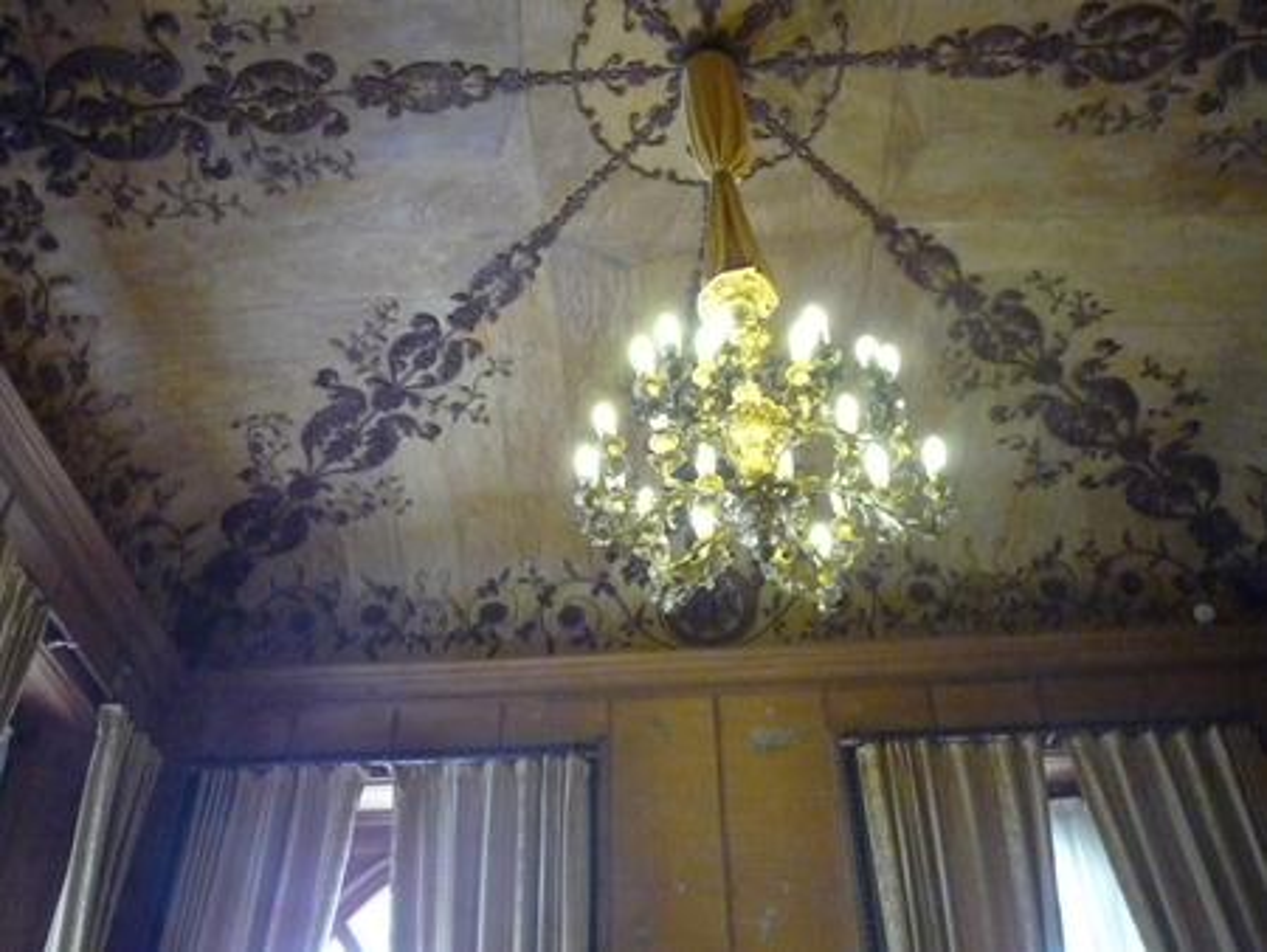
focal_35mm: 32
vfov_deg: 44.2
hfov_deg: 56.8
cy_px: 476
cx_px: 634
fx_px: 1172
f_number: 3.5
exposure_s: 1/100
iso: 1600
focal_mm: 5.2
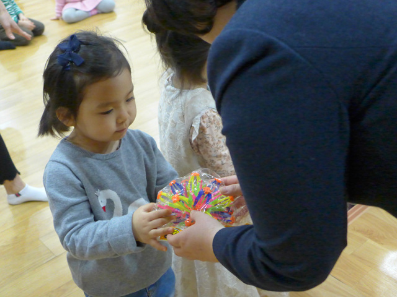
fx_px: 573
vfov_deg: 29.1
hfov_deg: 38.2
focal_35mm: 50
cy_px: 148
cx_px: 198
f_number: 1.9
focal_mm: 9.8
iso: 1600
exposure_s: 1/320
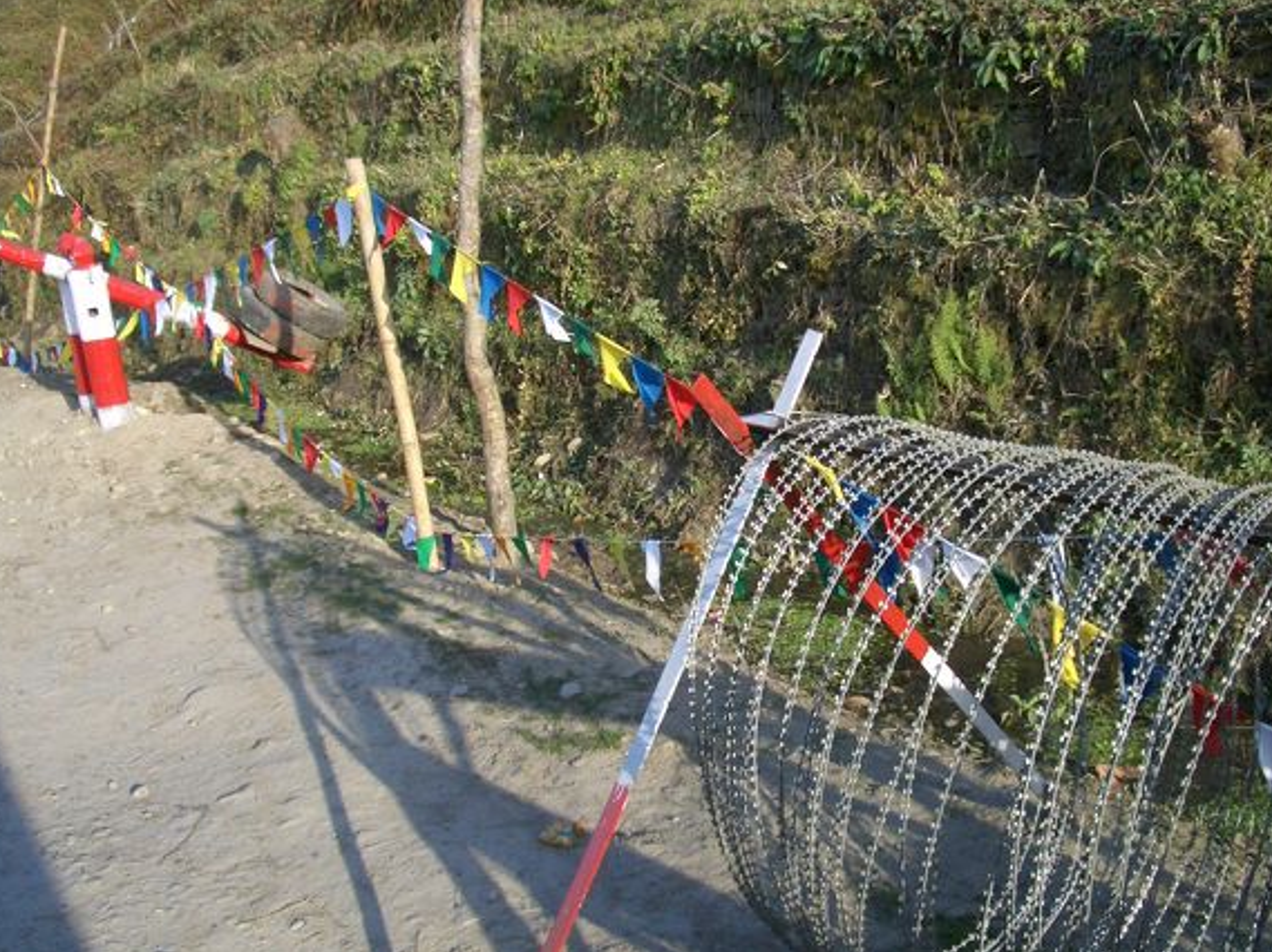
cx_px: 675
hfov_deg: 46.8
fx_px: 1469
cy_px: 417
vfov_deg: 35.9
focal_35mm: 40
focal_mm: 5.8
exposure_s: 1/320
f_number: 4.3
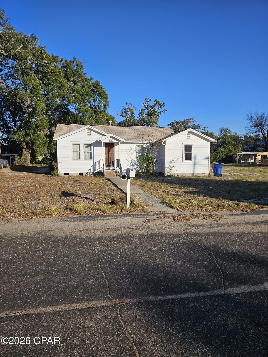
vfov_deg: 73.9
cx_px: 134
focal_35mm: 23
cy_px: 178
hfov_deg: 58.9
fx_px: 237
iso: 25
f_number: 1.8
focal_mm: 5.4
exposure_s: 1/2417
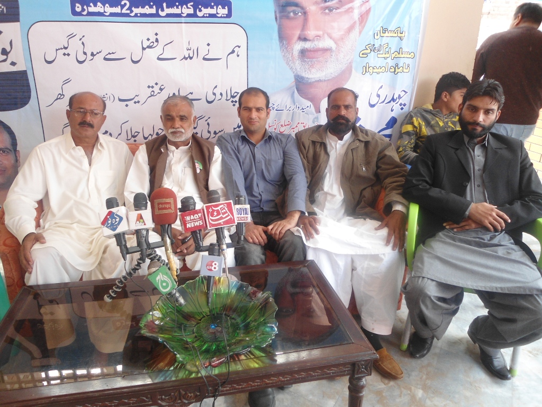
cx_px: 271
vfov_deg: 53.1
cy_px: 204
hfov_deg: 67.3
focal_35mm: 26
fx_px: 407
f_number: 2.8
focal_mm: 4.7
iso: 100
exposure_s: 1/30
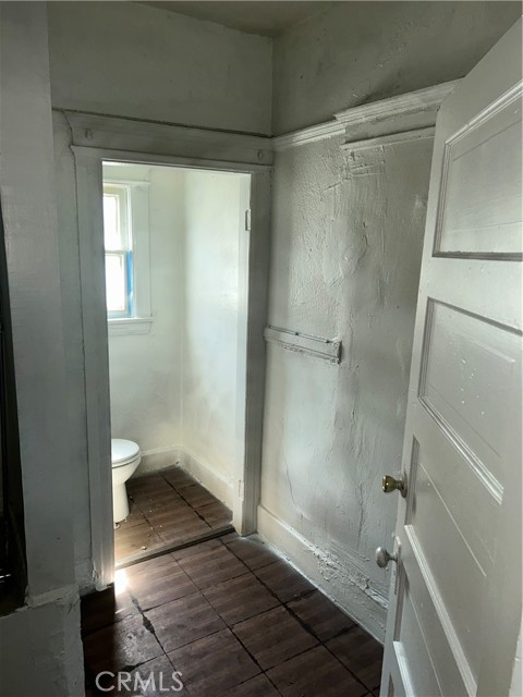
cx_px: 262
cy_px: 348
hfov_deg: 53.1
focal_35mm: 26
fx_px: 524
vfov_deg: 67.3
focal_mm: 5.7
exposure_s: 1/121
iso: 64
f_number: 1.5
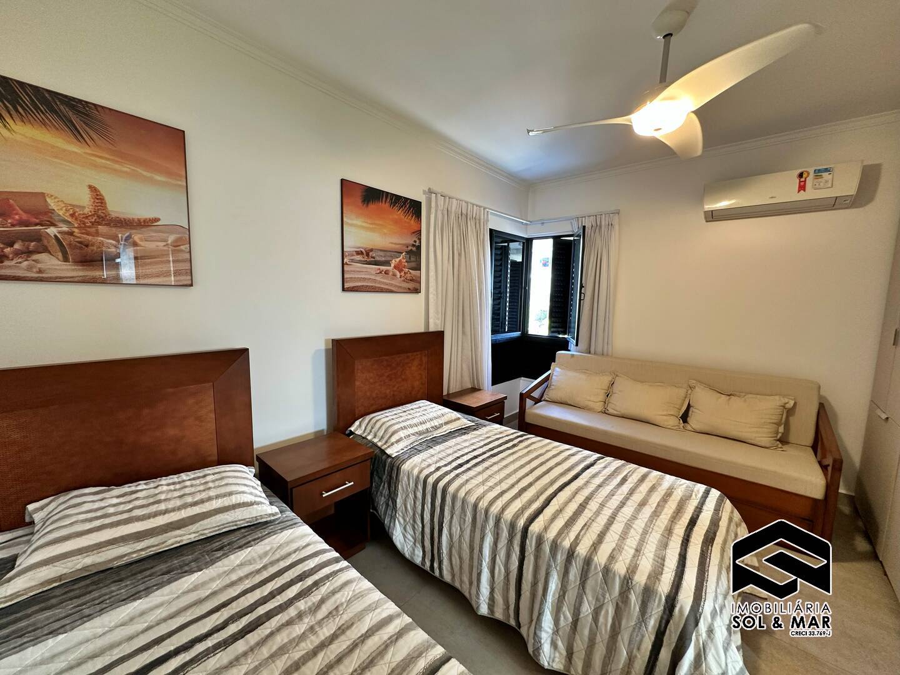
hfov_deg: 102.1
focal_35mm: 14
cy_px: 338
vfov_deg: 85.7
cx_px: 450
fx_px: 364
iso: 200
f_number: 2.2
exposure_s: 1/60
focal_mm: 2.22
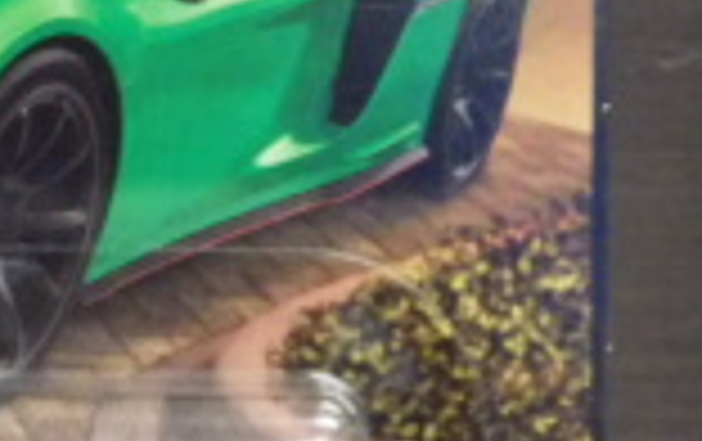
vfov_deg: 6.1
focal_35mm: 217
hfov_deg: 9.4
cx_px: -306
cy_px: -22
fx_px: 4158
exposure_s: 1/30
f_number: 3.8
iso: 800
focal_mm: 9
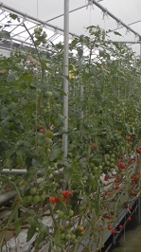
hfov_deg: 17.1
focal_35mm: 63
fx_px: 420
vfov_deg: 33.3
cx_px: 216
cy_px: 116
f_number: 2.8
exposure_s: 1/500
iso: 125
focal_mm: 4.3
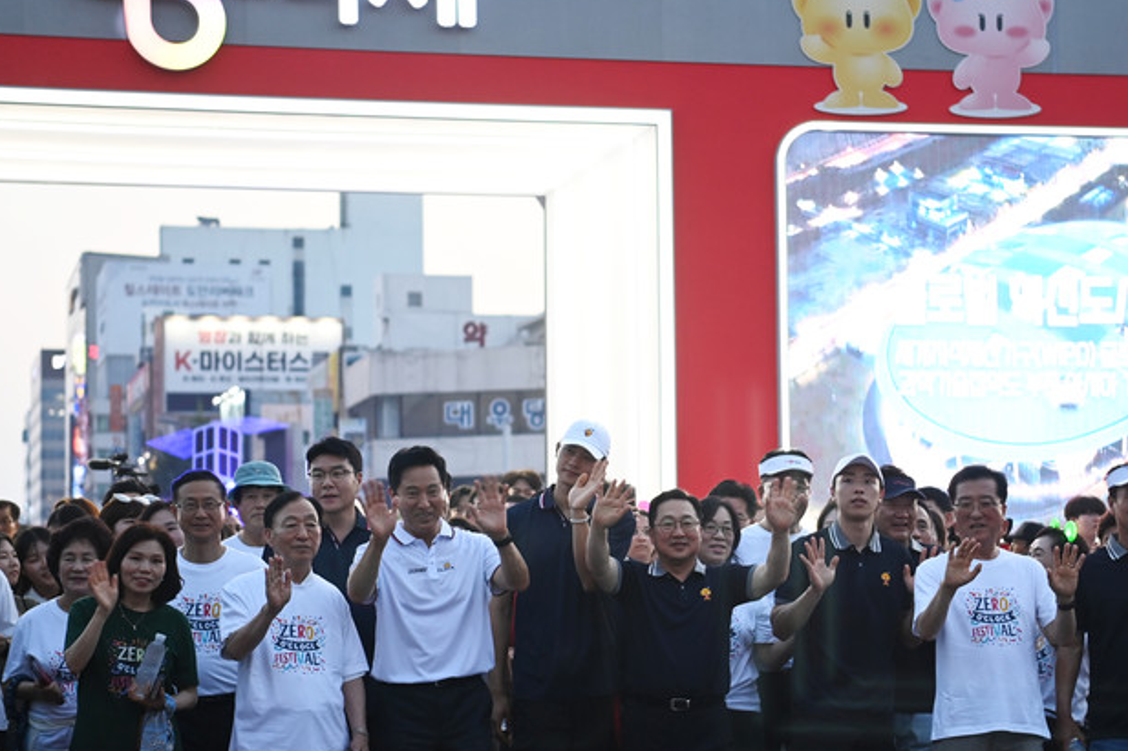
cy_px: 440
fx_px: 3414
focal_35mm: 109
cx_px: 691
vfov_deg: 12.6
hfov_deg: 18.7
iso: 1000
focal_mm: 70
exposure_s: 1/100
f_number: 2.8
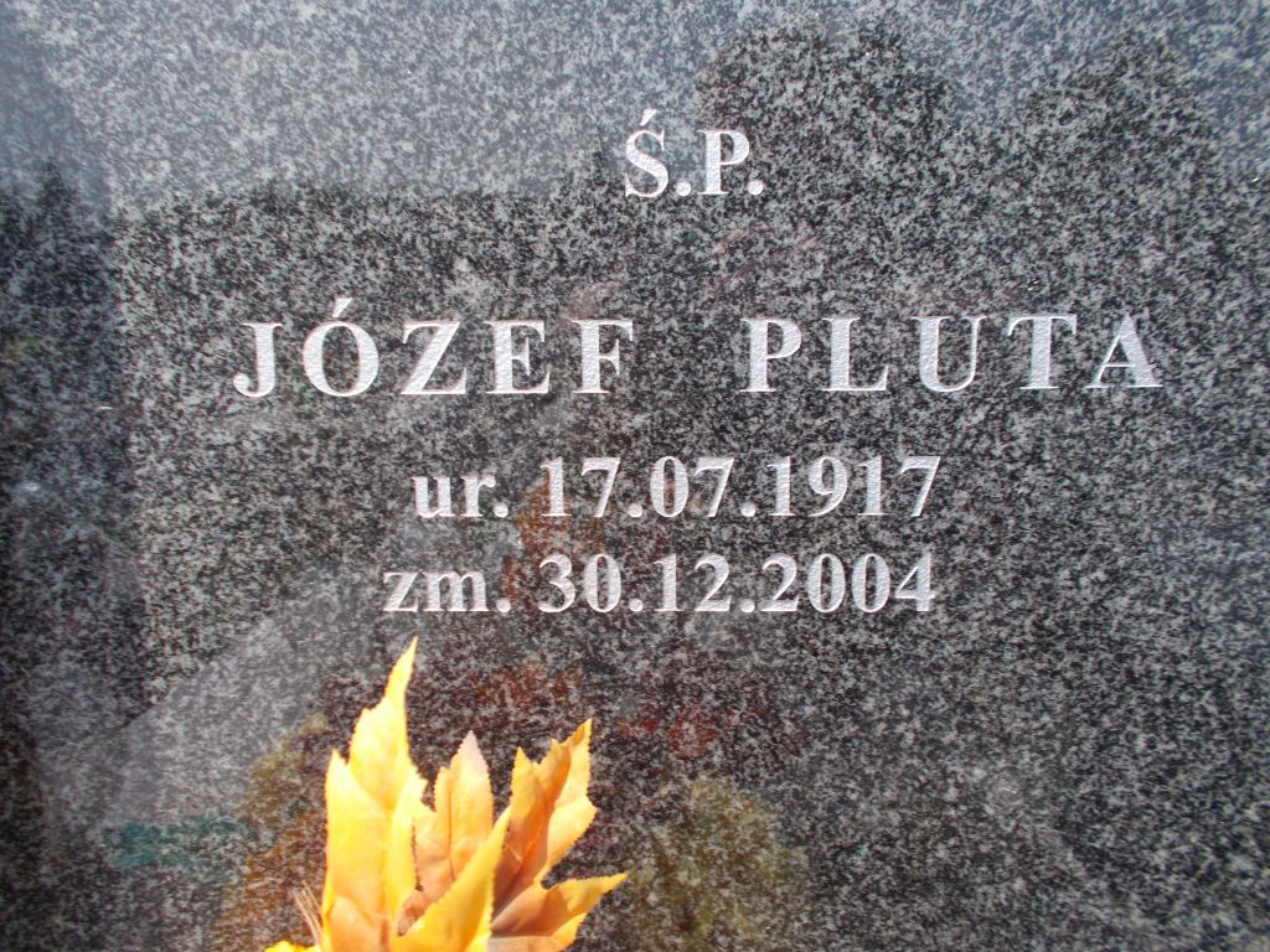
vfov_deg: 46.8
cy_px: 476
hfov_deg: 60.0
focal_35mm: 30
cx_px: 635
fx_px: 1101
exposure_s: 1/80
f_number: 8.6
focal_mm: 5.3
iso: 80
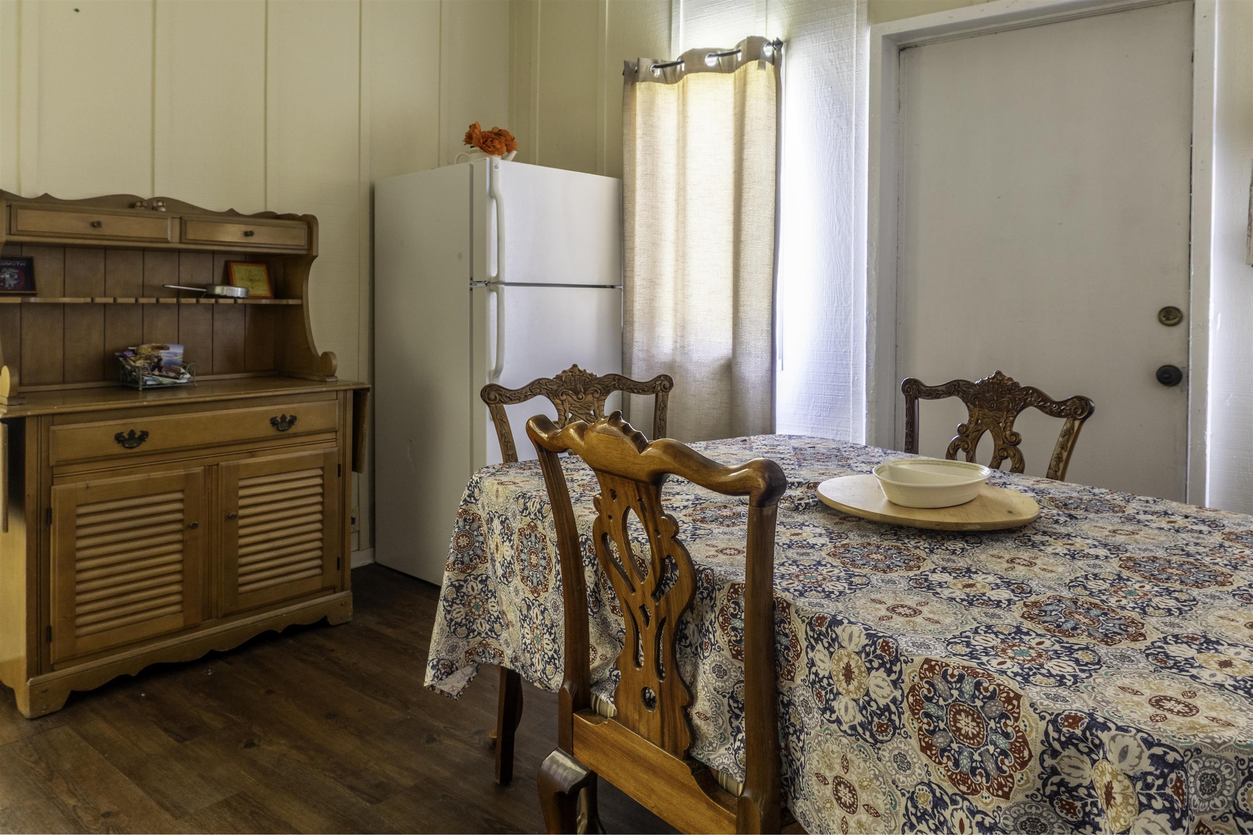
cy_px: 418
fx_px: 835
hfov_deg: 73.7
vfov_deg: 53.1
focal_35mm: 24
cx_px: 626
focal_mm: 16
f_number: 8
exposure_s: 2.5
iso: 400
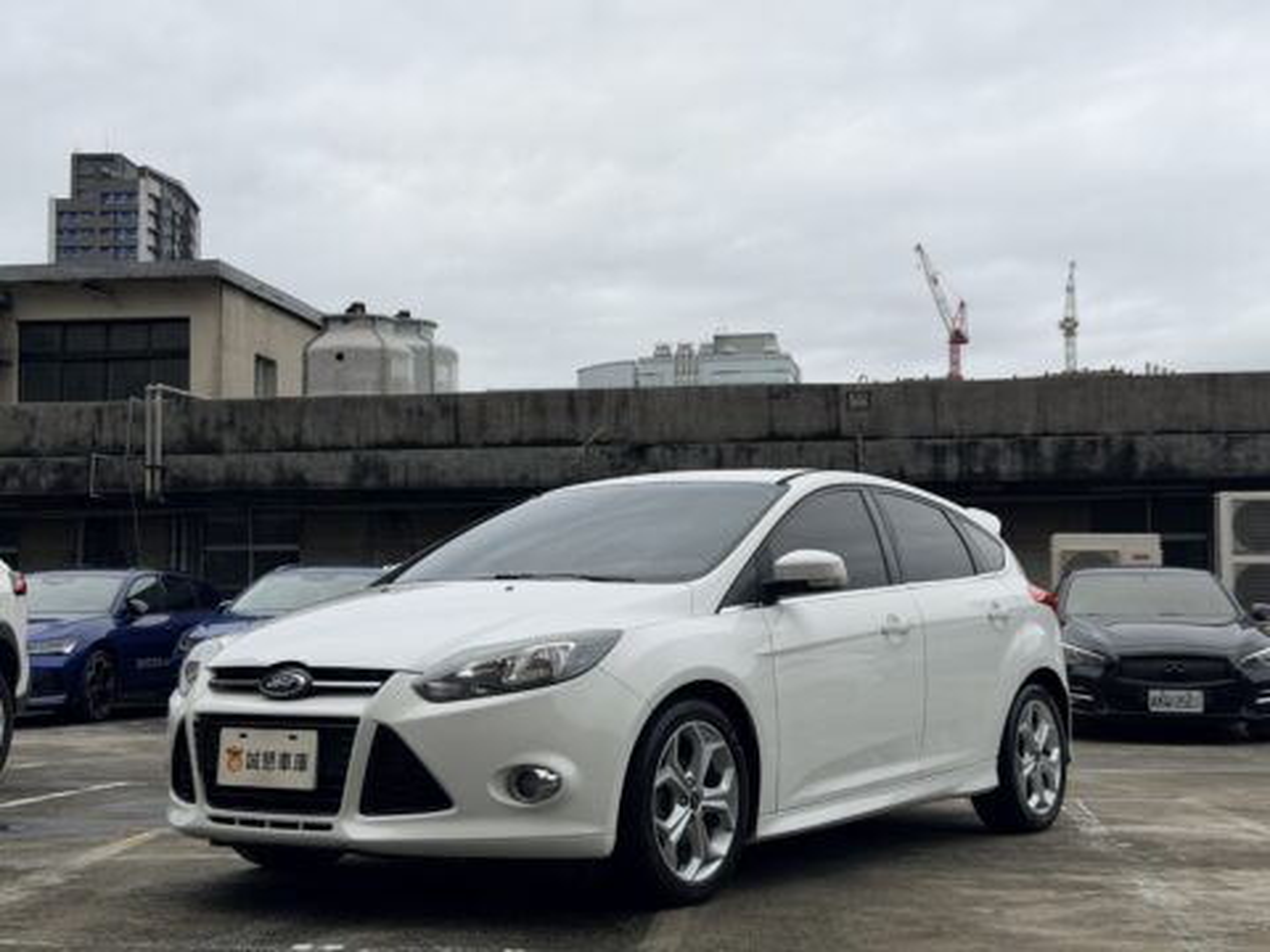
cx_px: 635
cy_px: 476
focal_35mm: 48
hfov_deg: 39.7
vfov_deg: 30.3
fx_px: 1761
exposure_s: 1/4329
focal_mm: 6.76
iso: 80
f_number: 1.78
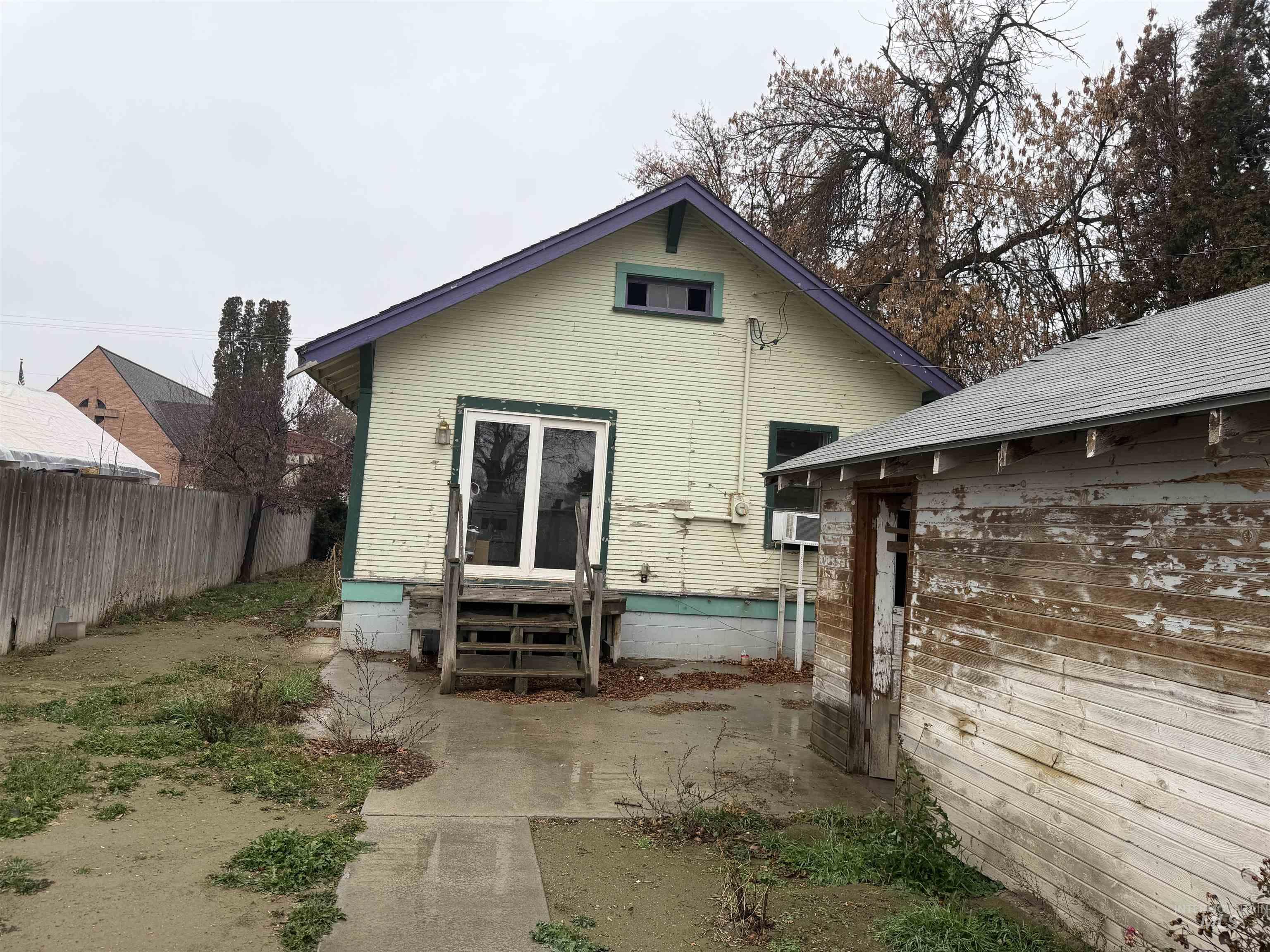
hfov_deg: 71.6
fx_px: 881
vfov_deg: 56.8
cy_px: 476
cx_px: 635
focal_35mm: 24
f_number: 1.78
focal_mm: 6.76
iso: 80
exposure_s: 1/722
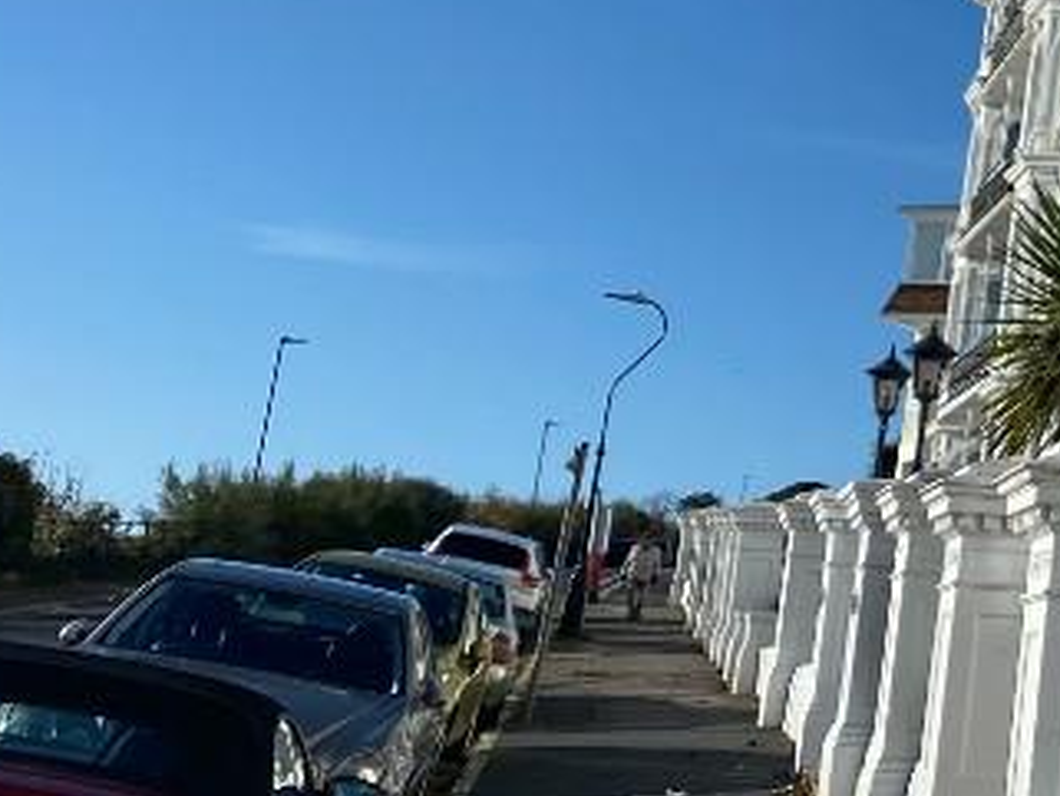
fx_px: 2543
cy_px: 7
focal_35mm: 83
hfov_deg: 20.3
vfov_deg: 17.4
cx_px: 1588
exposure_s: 1/7194
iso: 32
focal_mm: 4.25
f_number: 1.8
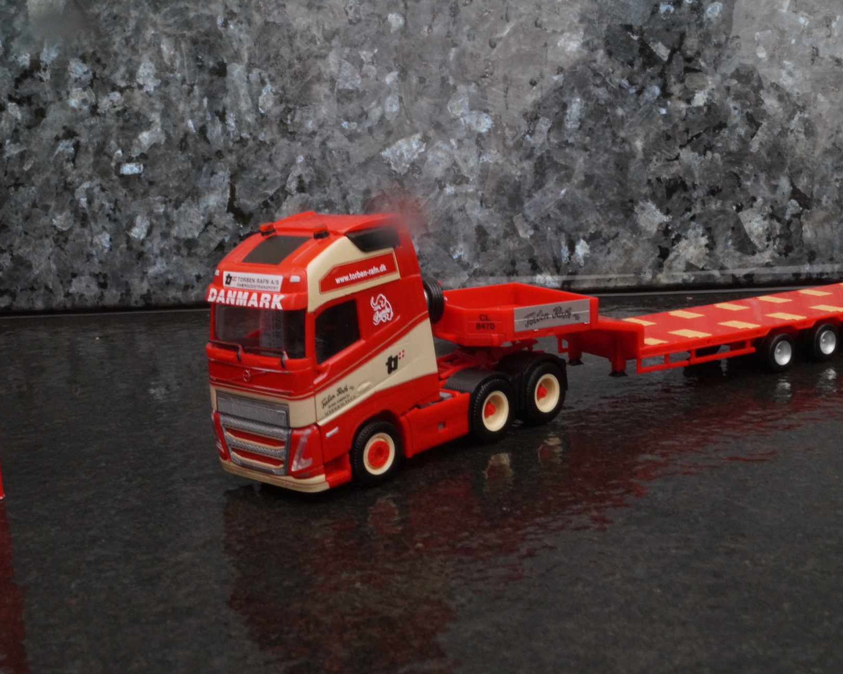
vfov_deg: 33.4
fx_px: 1123
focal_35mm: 45
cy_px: 332
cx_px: 478
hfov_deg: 41.1
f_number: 25
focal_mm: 26
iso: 1600
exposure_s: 1/60
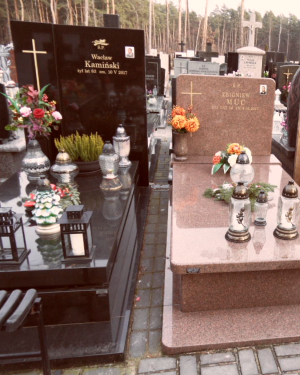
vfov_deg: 55.7
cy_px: 184
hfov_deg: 43.0
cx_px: 254
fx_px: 355
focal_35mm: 32
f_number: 3.2
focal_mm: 3.9
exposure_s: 1/90
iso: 80
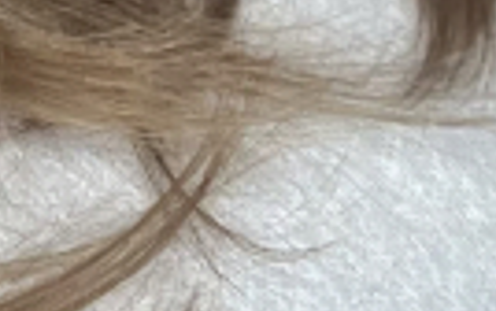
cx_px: -751
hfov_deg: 8.5
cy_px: -657
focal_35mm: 222
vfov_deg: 5.5
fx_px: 3003
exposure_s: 1/60
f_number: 2.2
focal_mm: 2.71
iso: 64
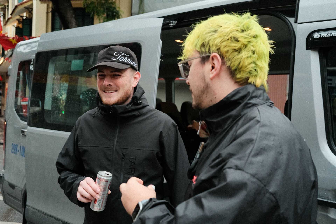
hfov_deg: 54.4
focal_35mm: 35
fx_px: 327
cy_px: 112
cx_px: 168
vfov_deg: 37.9
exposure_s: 1/125
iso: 3200
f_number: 2.8
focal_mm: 23
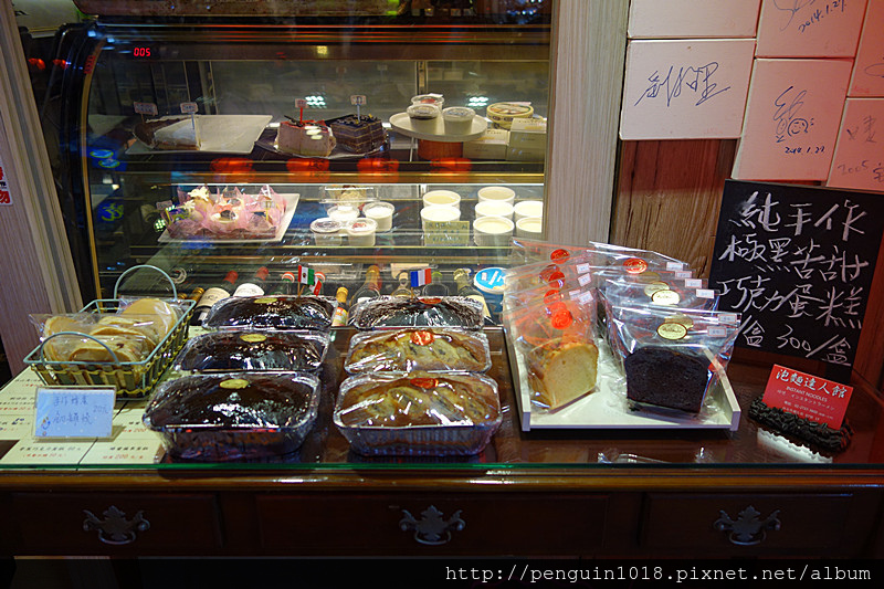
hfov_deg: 65.5
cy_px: 294
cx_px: 442
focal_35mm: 28
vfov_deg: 46.4
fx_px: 687
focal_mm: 10.4
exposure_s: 1/80
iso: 125
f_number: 1.8
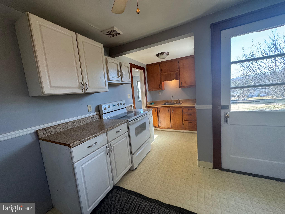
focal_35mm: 14
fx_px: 115
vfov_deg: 85.7
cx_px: 142
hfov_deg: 102.1
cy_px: 107
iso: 200
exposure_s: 1/120
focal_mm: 2.22
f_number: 2.2
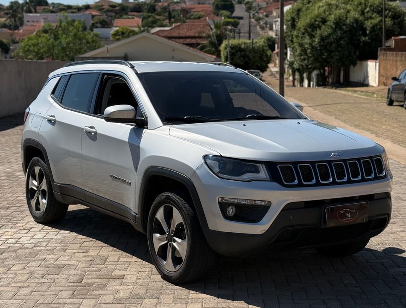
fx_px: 565
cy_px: 154
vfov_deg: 30.4
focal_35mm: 48
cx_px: 203
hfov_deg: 39.5
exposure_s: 1/7874
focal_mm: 6.76
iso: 80
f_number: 1.78
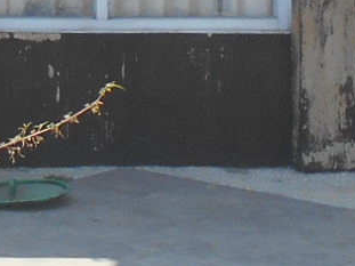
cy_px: -290
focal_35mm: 190
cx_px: -288
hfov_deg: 9.9
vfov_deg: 7.5
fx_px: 1948
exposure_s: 1/400
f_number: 3.2
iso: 80
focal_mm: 4.6
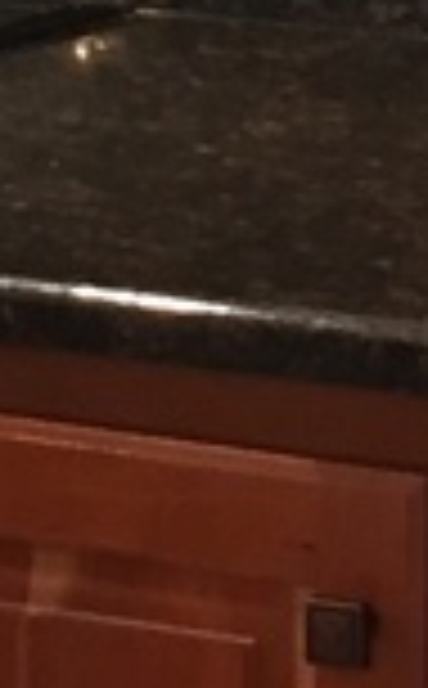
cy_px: -657
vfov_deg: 7.0
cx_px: 676
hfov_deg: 4.5
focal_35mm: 290
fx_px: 5438
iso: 80
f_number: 2.2
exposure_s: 1/30
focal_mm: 4.15
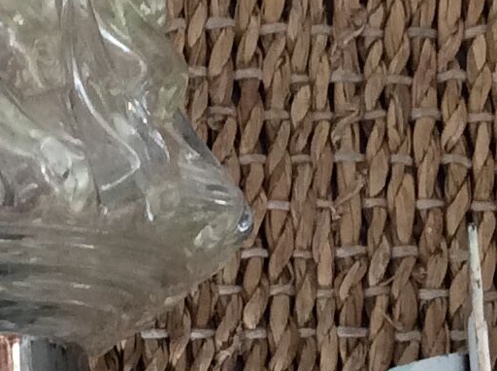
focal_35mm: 162
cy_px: 283
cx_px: 118
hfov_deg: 12.2
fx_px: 2322
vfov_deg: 9.1
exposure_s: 1/25
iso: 80
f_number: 2.4
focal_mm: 3.3
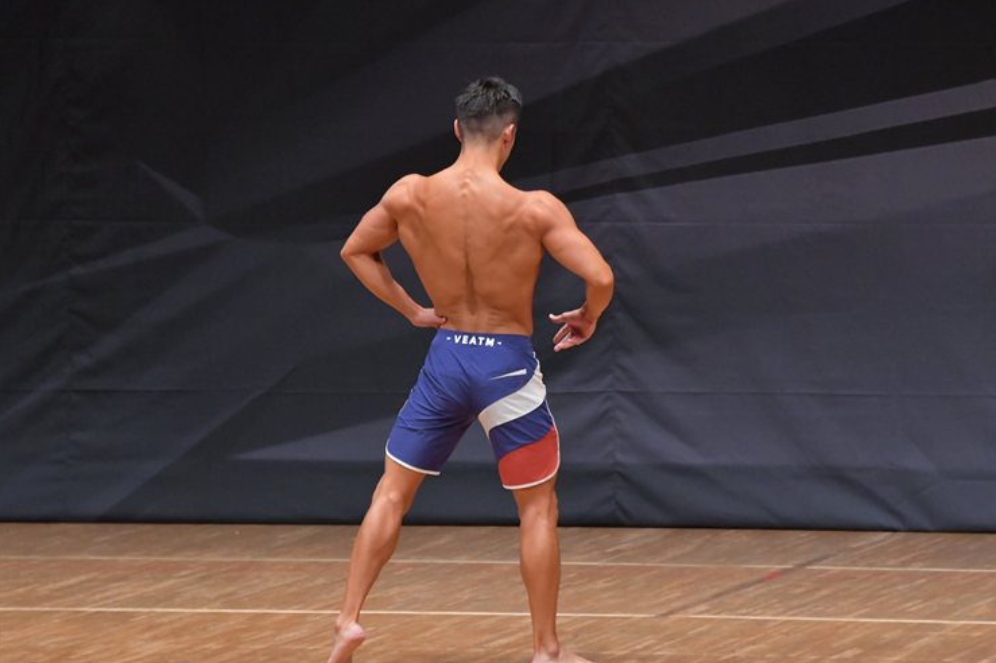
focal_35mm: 299
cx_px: 516
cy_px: 334
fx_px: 8268
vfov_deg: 4.6
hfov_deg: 6.9
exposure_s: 1/400
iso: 6400
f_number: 5.6
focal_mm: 190
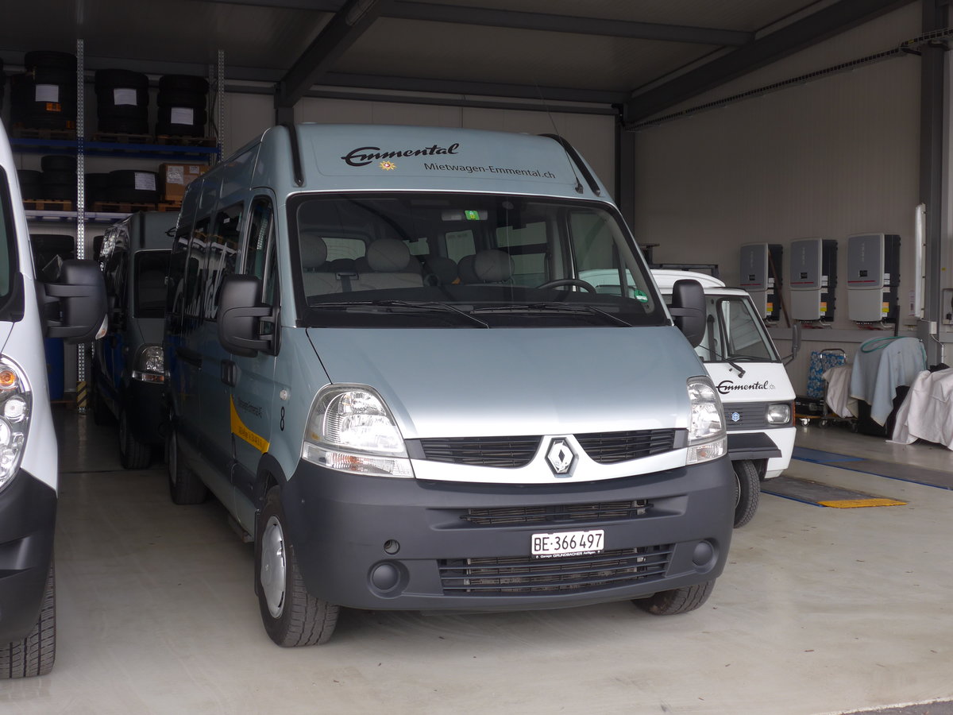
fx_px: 1266
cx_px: 476
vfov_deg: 31.5
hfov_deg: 41.2
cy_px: 358
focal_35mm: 46
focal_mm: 9.5
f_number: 3
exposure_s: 1/160
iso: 80
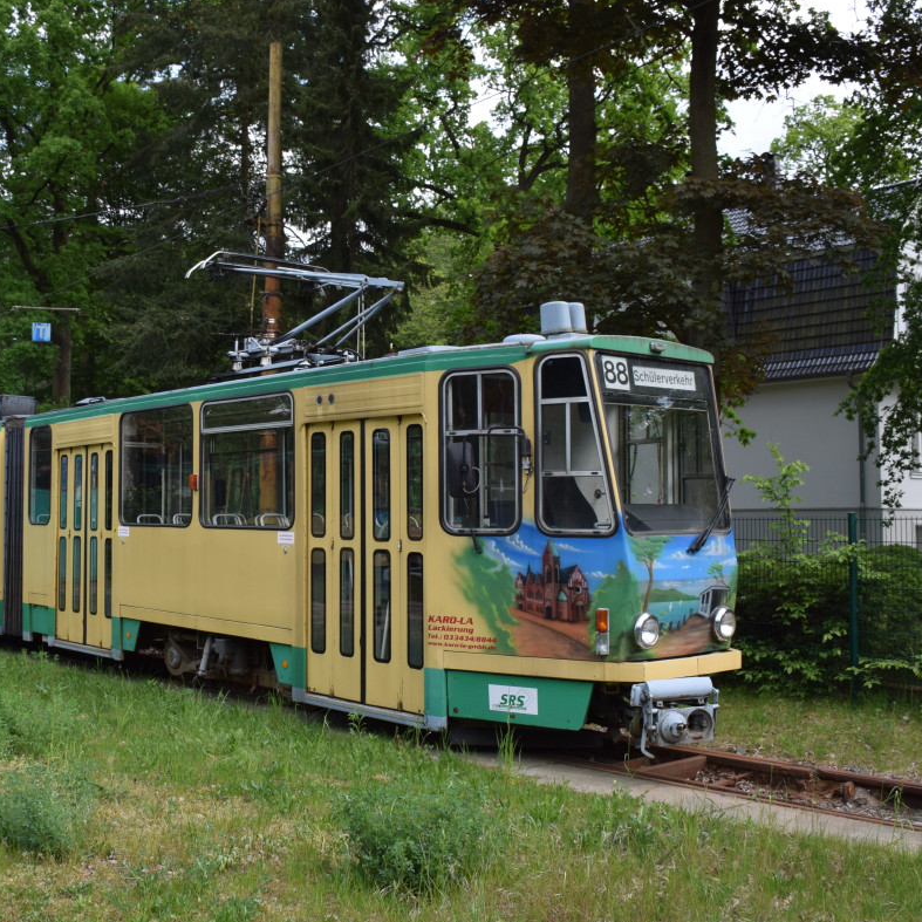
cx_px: 322
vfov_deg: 47.2
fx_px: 1055
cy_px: 462
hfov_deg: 46.6
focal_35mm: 35
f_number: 8
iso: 250
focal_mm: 18
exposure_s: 1/250
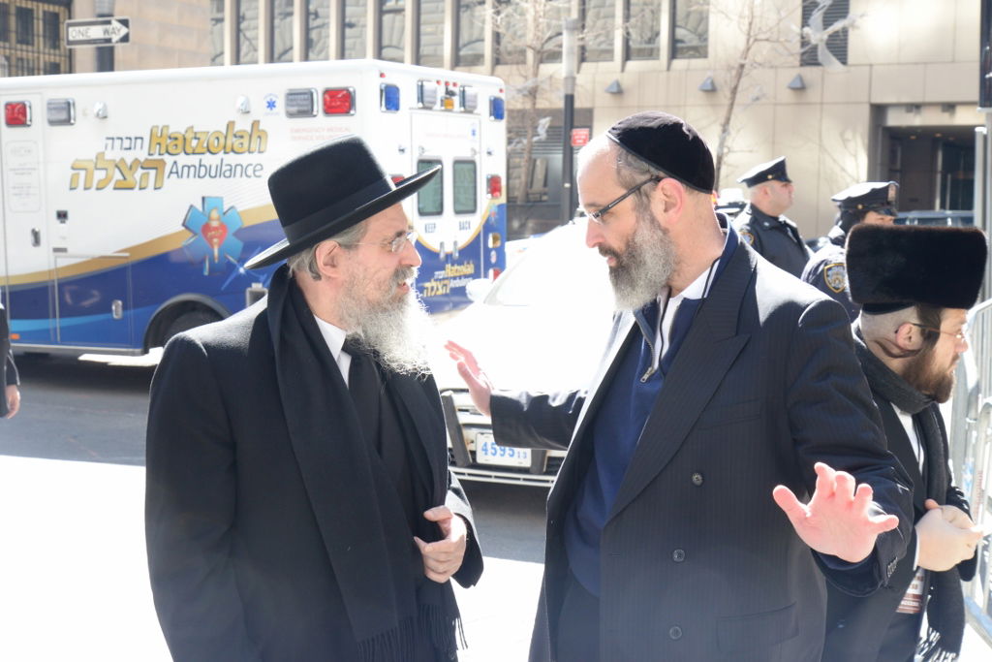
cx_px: 496
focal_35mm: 52
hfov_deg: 38.2
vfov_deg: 26.0
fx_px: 1433
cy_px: 331
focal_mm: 52
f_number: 8
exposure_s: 1/200
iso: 1250
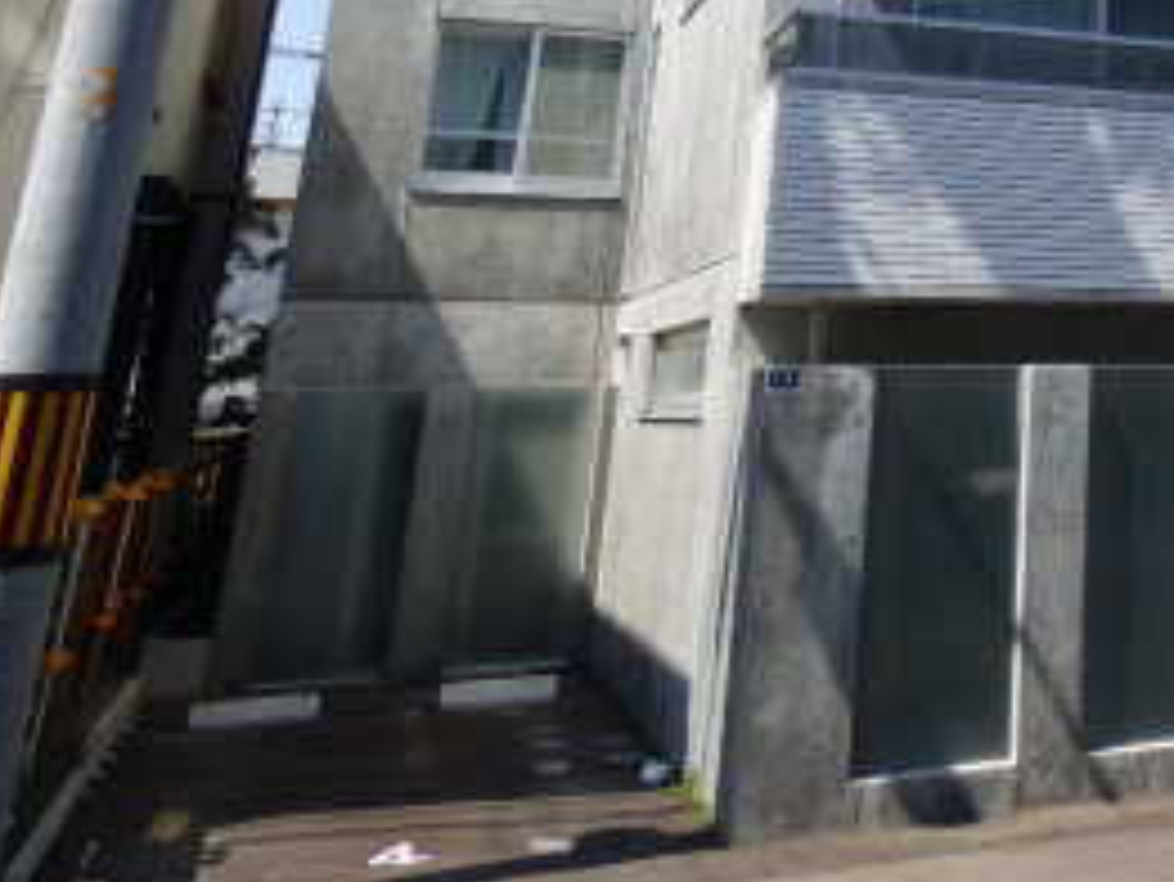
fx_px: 1663
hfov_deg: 33.2
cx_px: 1340
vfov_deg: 26.3
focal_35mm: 49
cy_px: -184
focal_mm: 3.58
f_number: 2.8
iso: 100
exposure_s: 1/1300
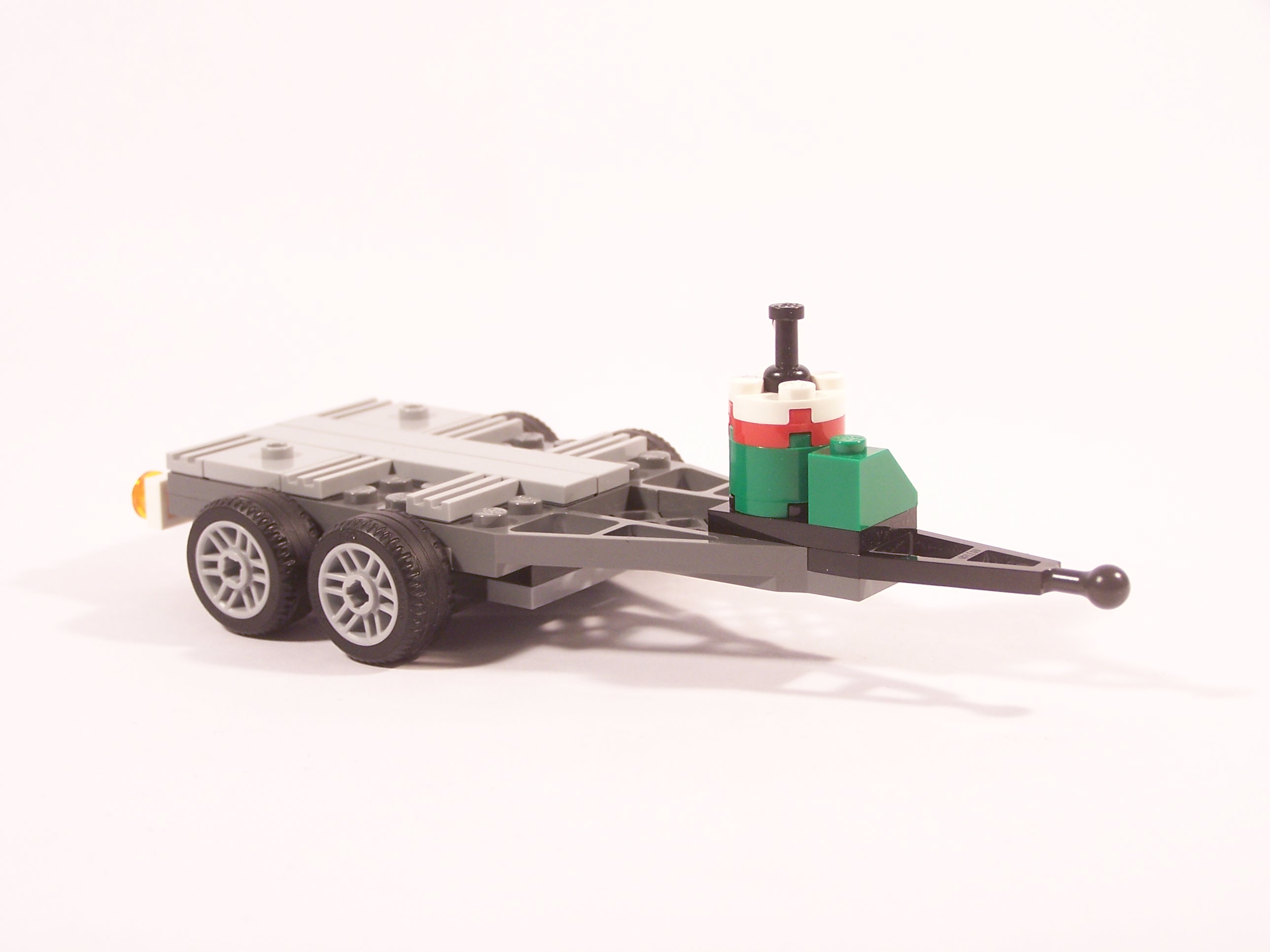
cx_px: 635
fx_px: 2458
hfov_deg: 29.0
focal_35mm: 67
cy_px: 476
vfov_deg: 21.9
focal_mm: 11.1
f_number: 3.2
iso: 100
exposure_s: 1/15
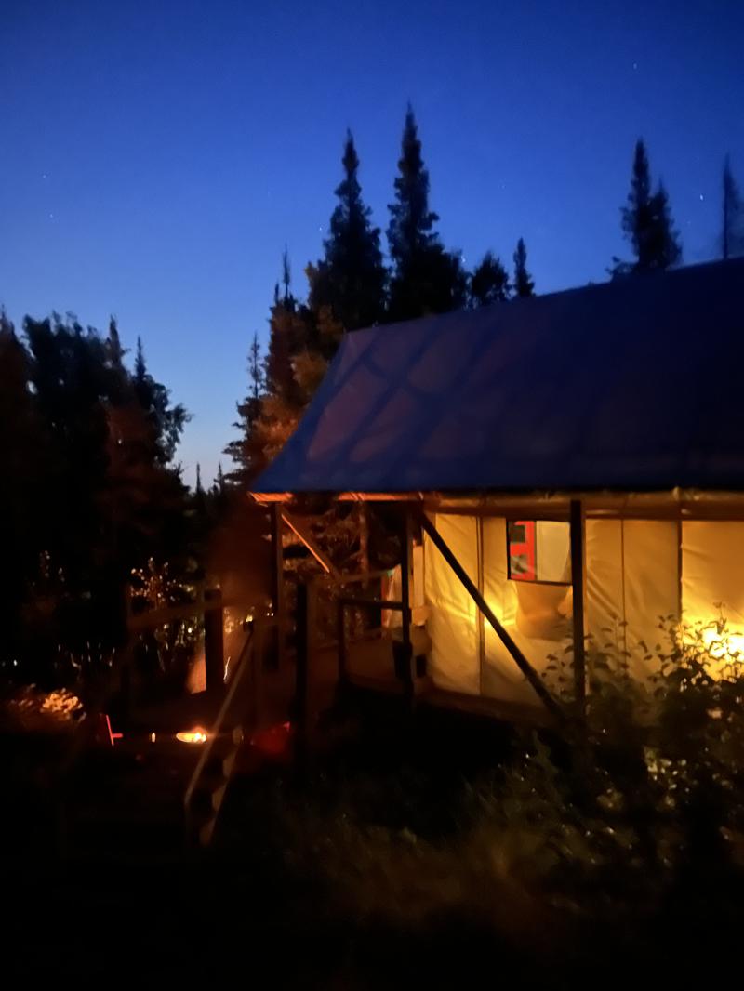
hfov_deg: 53.1
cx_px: 372
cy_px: 496
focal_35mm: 26
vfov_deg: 67.3
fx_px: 745
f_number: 1.5
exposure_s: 1
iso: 4000
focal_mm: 5.7
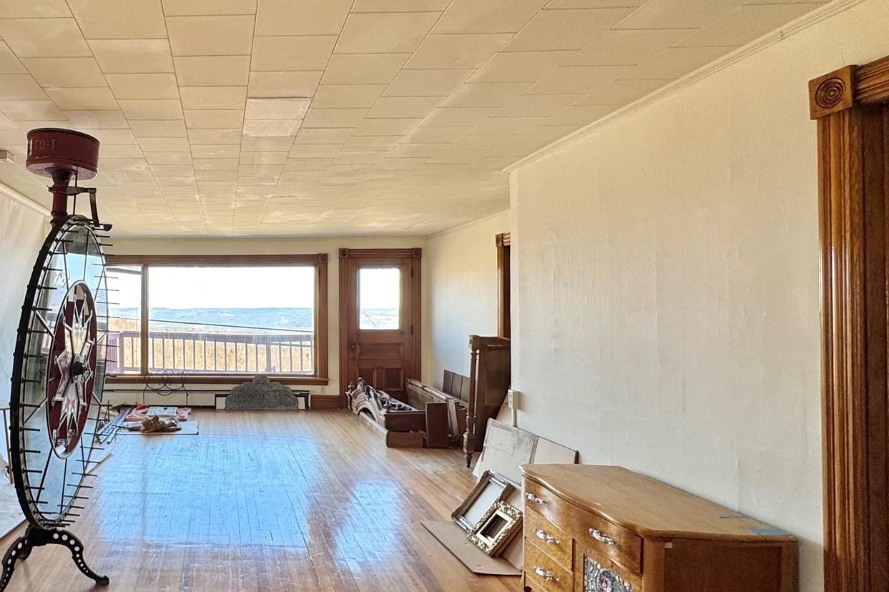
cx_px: 189
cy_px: 305
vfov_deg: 53.1
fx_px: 592
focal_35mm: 24
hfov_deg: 67.4
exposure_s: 1/99
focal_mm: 2.22
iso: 40
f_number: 2.2
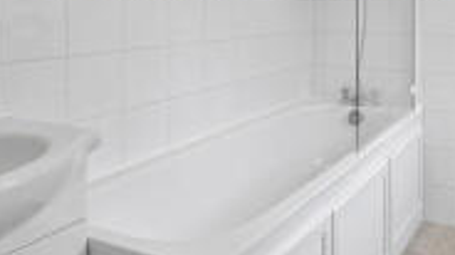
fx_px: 458
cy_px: -4
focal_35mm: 38
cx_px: 344
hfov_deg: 50.6
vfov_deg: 29.0
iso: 200
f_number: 16
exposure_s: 1/1.25
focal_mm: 14
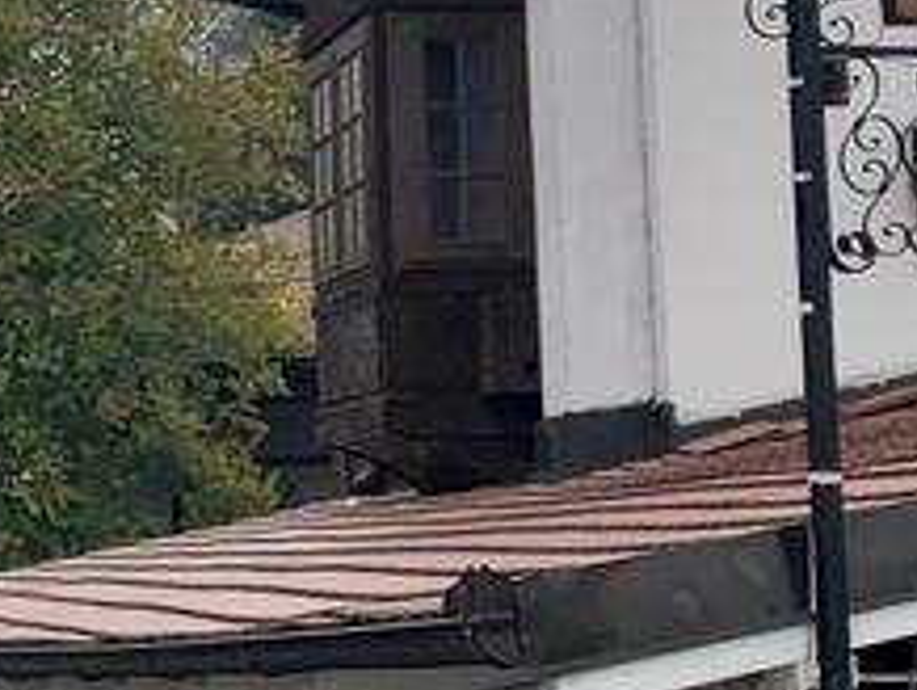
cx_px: -404
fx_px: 3235
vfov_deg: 12.2
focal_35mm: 122
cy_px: 219
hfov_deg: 15.1
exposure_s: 1/928
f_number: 1.8
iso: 25
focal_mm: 4.25
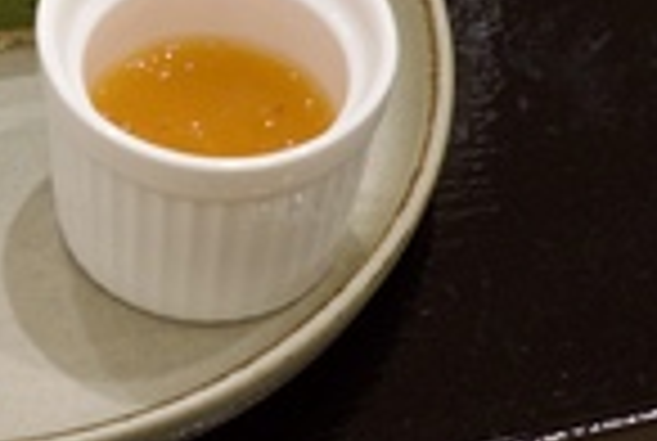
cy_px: -299
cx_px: -36
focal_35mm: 222
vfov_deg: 6.1
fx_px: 4060
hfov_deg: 9.2
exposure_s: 1/40
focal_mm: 26
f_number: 3.2
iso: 640
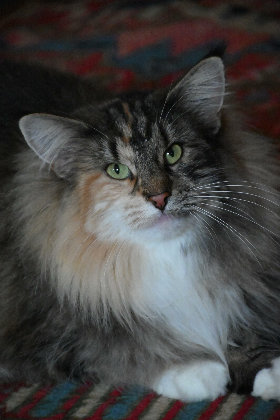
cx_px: 140
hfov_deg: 6.5
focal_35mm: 210
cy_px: 210
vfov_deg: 9.8
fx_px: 2449
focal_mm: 140
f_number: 5.6
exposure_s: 1/250
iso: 18000
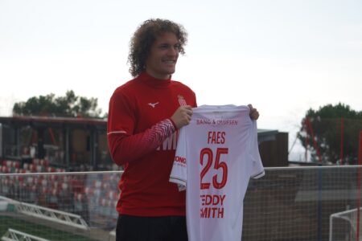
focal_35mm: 105
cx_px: 181
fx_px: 1056
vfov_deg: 13.0
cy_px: 120
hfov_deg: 19.5
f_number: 4.5
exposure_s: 1/500
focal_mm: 70
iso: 100
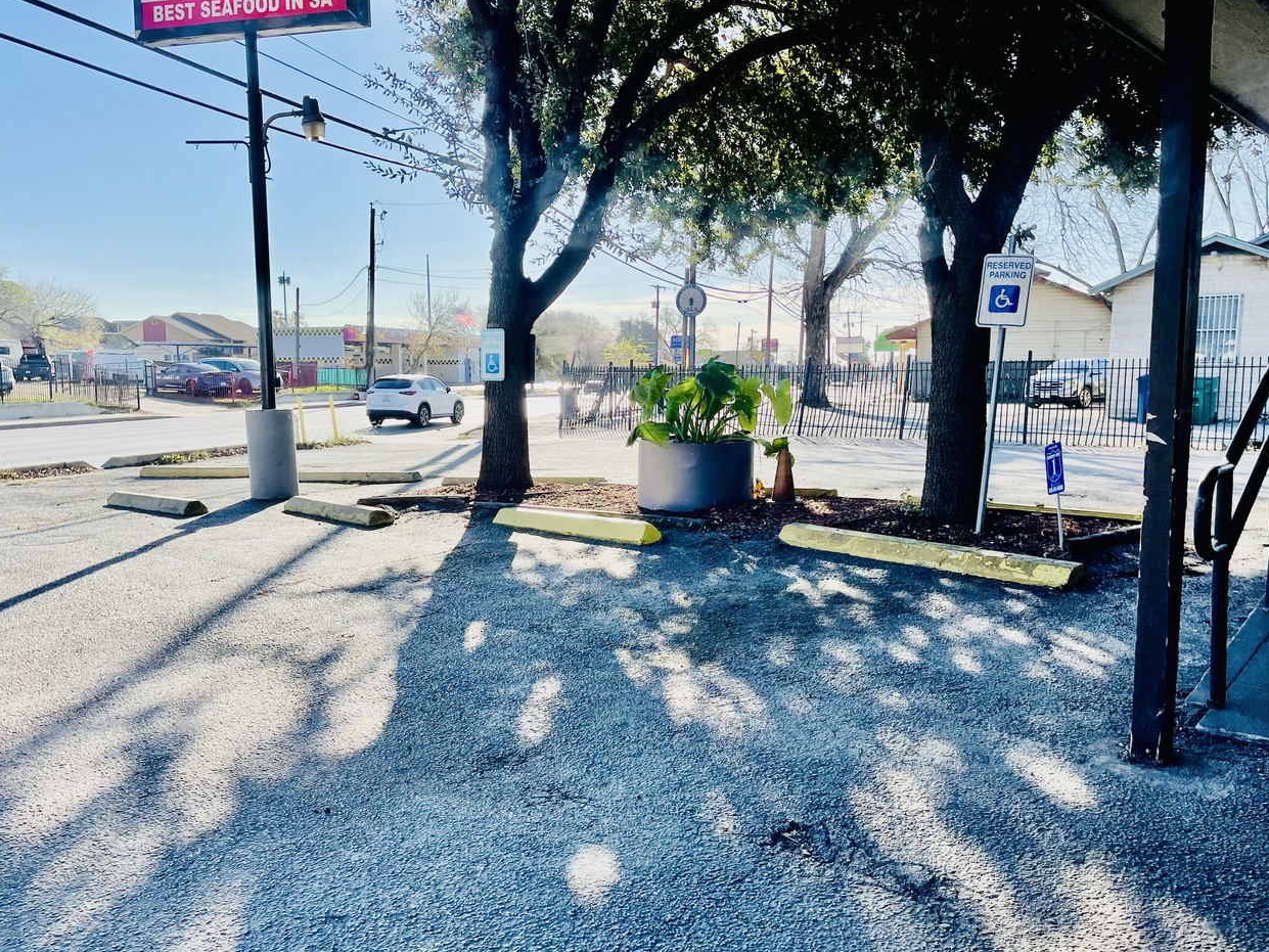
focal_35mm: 29
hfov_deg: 61.6
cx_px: 595
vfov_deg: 48.2
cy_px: 524
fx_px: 1063
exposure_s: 1/1795
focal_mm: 5.1
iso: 32
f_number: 1.6
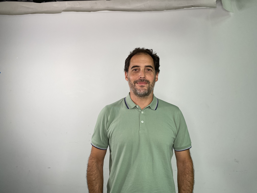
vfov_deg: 53.1
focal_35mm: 26
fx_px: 193
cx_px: 128
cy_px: 96
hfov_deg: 67.3
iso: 100
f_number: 1.8
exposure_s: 1/121
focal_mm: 4.25
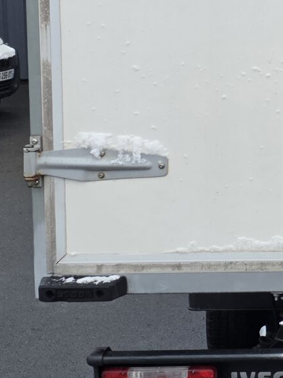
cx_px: 459
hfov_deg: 13.5
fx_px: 1101
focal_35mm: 101
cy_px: 59
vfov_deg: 19.2
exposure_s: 1/100
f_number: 1.7
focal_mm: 6.25
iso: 125
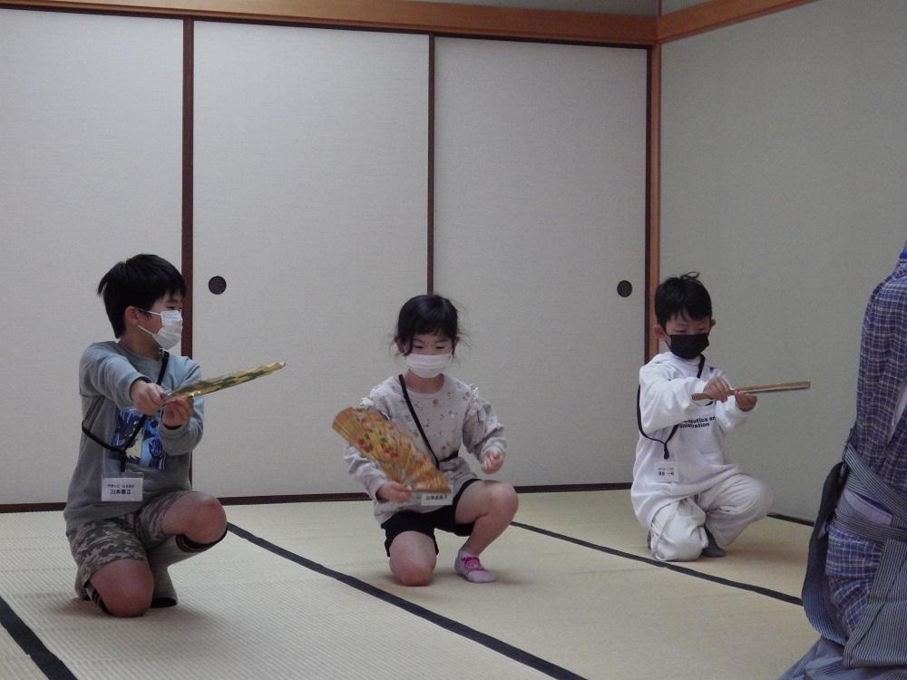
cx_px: 454
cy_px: 340
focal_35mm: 71
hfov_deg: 27.4
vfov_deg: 20.7
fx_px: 1860
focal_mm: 12.8
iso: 640
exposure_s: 1/60
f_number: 4.2
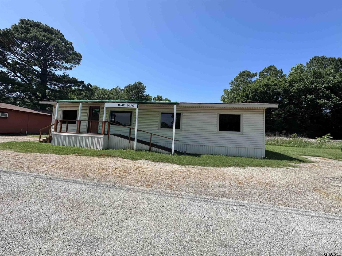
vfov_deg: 85.7
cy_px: 128
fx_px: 138
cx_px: 171
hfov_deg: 102.1
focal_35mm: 14
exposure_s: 1/1490
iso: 50
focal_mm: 2.22
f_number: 2.2
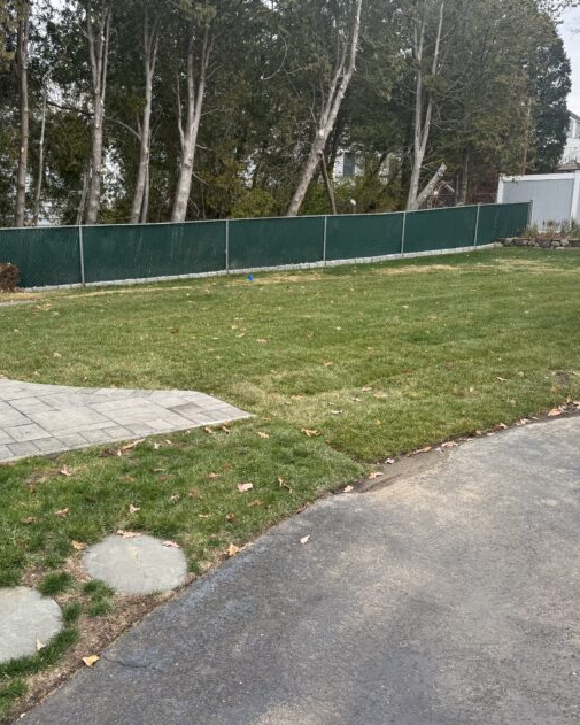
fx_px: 686
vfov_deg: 55.7
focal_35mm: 32
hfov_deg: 45.6
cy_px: 369
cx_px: 233
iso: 64
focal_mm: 6.76
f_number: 1.78
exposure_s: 1/204
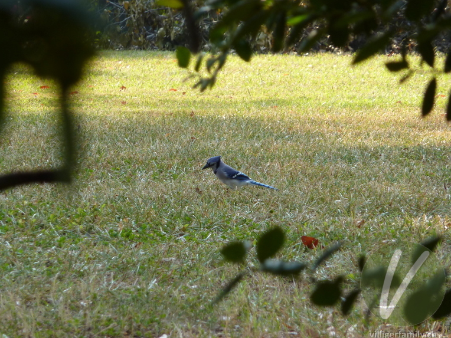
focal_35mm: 314
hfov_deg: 6.3
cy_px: 170
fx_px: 4091
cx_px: 220
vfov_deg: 4.7
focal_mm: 49.2
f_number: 4.9
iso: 125
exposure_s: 1/125
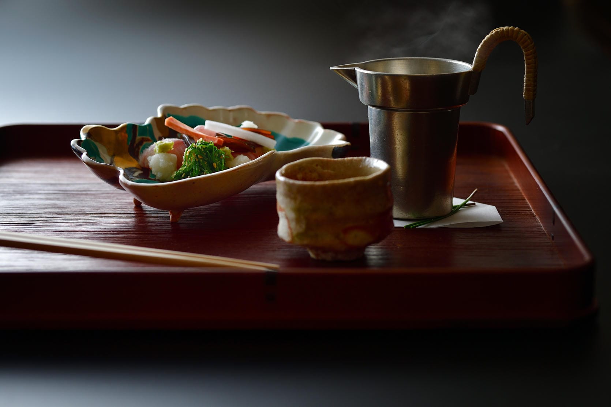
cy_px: 204
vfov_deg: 18.2
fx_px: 1273
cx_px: 306
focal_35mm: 75
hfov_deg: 27.0
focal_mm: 50
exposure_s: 1/200
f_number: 4
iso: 100
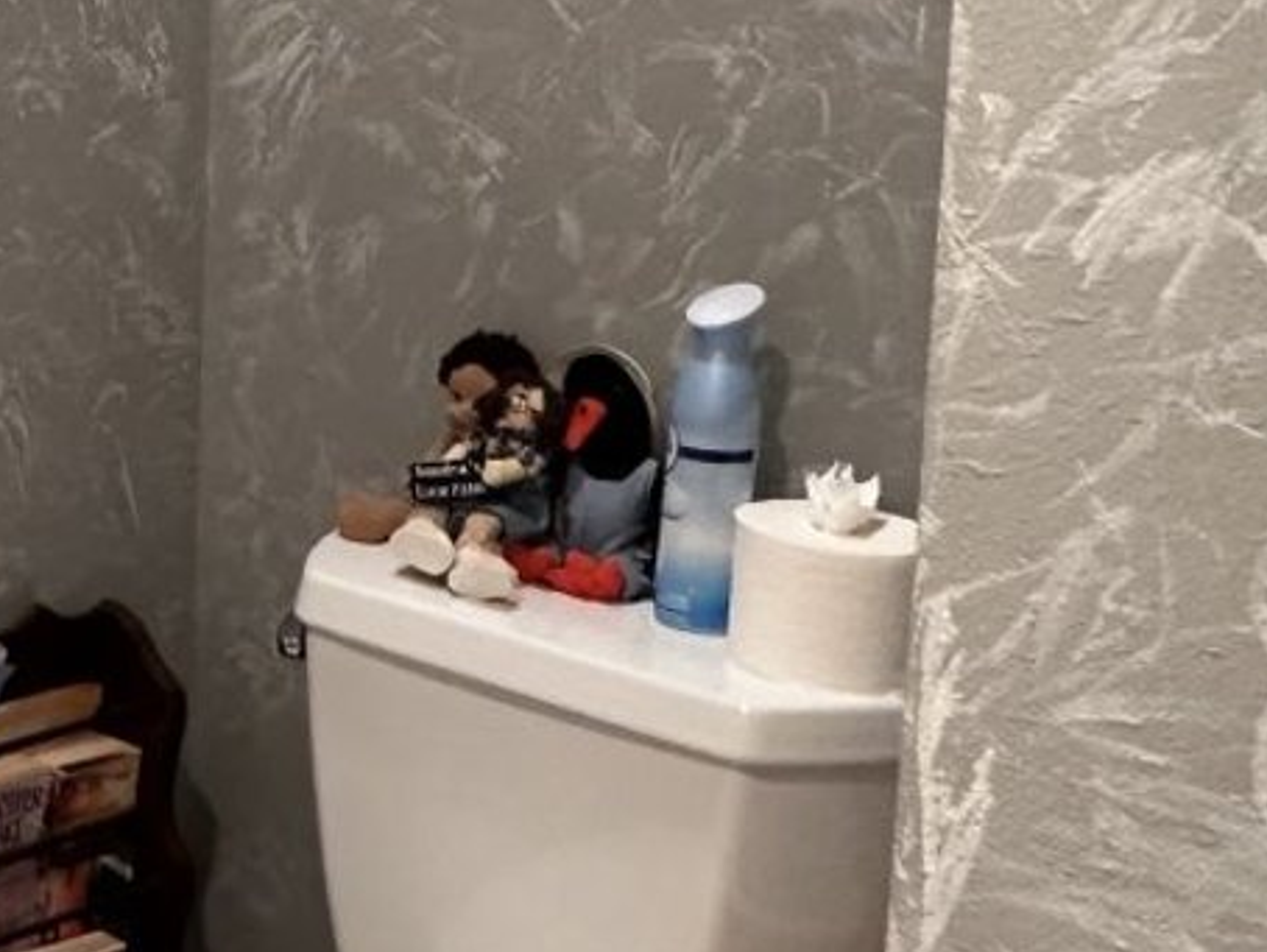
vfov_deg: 18.1
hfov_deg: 21.5
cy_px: 66
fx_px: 2930
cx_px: -470
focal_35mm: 80
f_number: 2.2
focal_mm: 2.22
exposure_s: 1/60
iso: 200
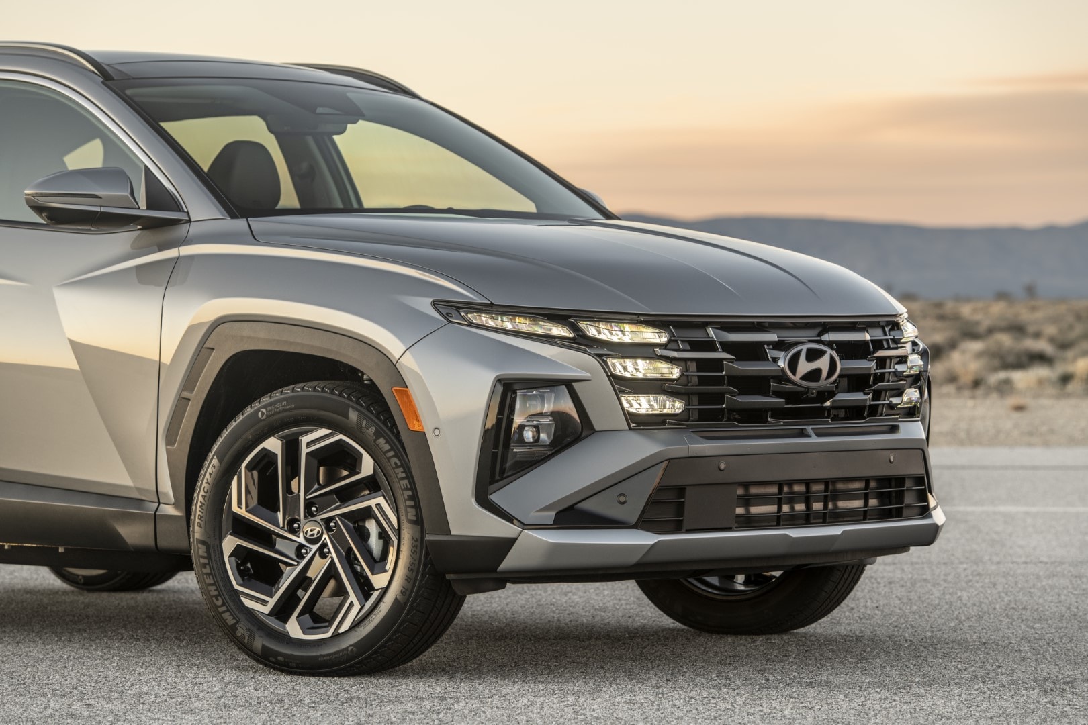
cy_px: 362
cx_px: 544
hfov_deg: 16.8
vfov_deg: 11.2
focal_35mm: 122
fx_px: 3687
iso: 64
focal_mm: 122
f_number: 5
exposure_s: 1/20
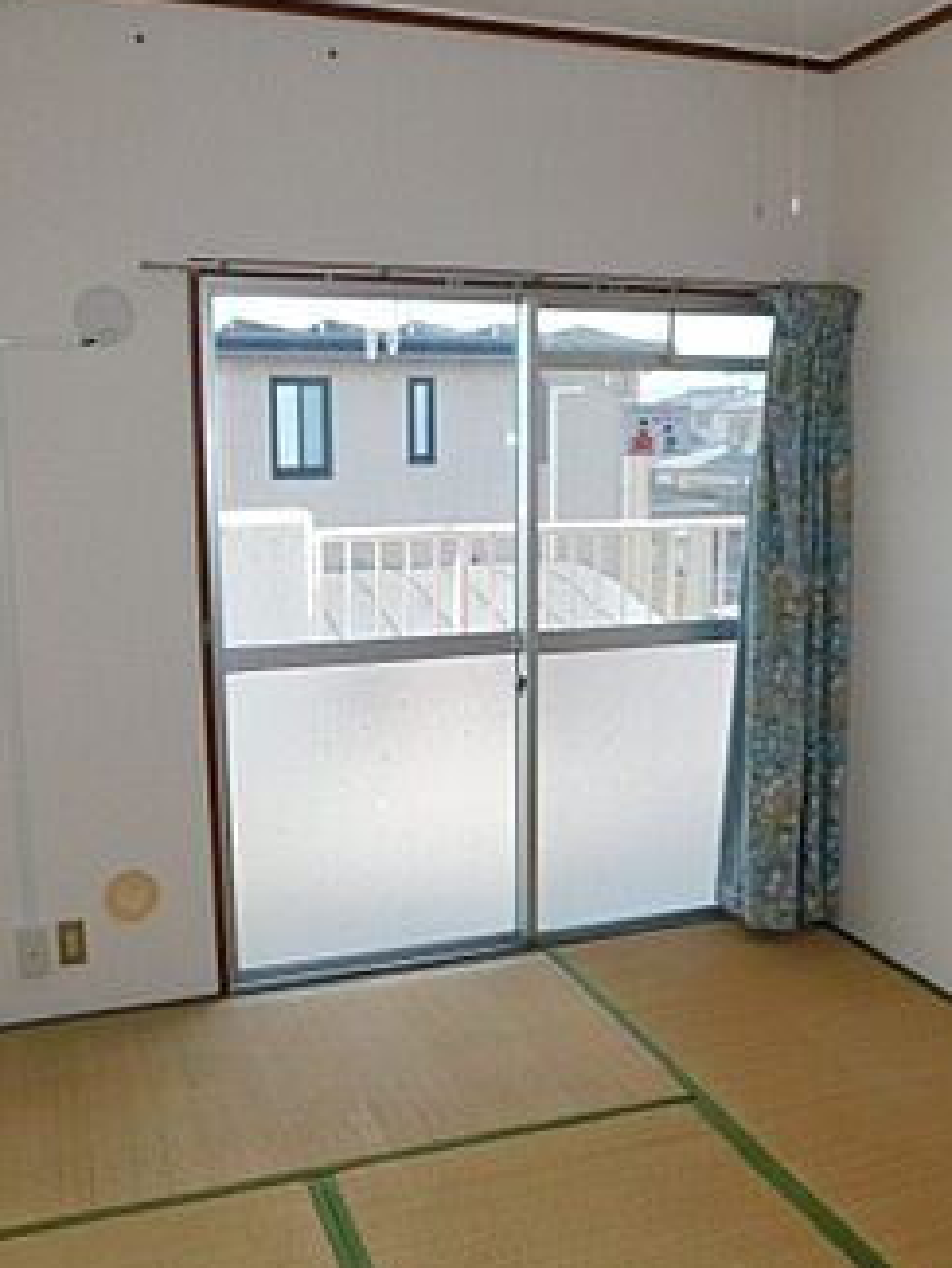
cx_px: 449
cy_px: 636
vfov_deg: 53.9
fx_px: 1246
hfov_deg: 41.8
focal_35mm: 34
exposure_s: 1/250
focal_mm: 4
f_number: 3
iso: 125
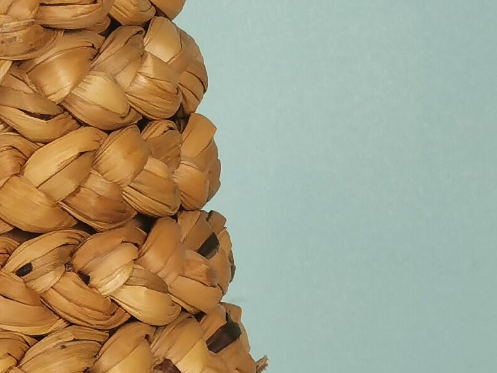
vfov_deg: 6.7
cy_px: 68
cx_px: -87
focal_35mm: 222
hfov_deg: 8.8
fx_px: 3188
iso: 80
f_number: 1.8
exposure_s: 1/100
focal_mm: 5.58
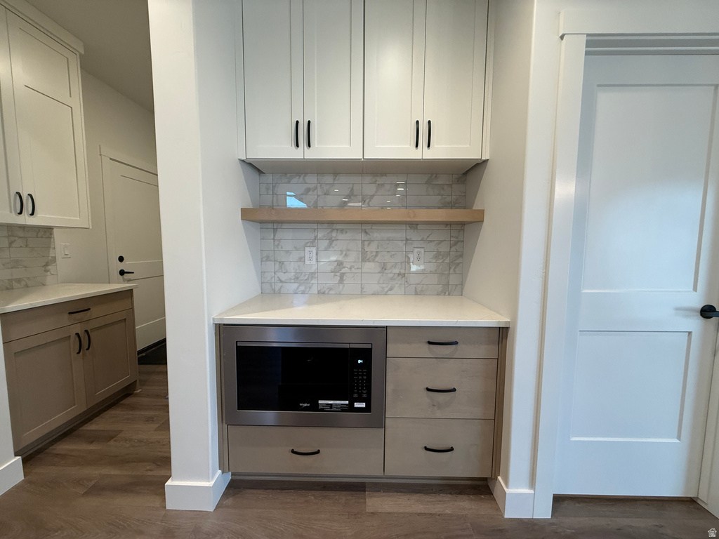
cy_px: 270
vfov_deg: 85.7
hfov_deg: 102.1
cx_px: 360
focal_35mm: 14
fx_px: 291
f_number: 2.2
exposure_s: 1/120
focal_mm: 2.22
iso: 250
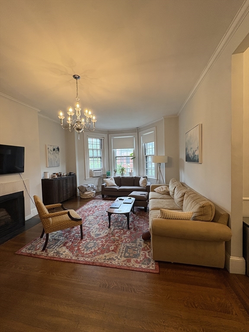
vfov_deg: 102.1
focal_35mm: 14
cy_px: 166
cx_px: 124
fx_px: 134
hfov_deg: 85.7
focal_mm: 2.22
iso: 160
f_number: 2.2
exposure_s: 1/120
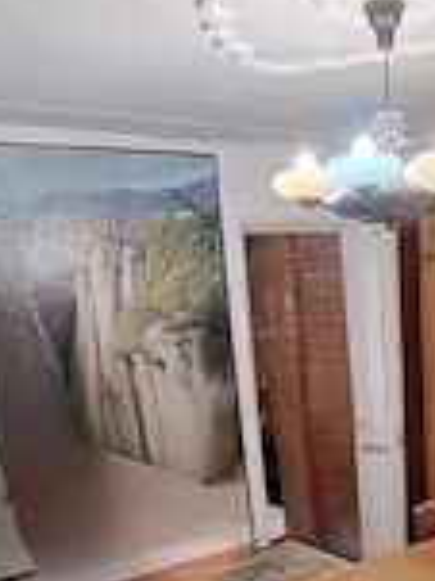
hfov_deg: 31.7
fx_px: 755
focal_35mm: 45
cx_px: 308
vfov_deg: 39.7
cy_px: 496
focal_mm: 1.42
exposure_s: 1/33.3
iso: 509
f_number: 2.2
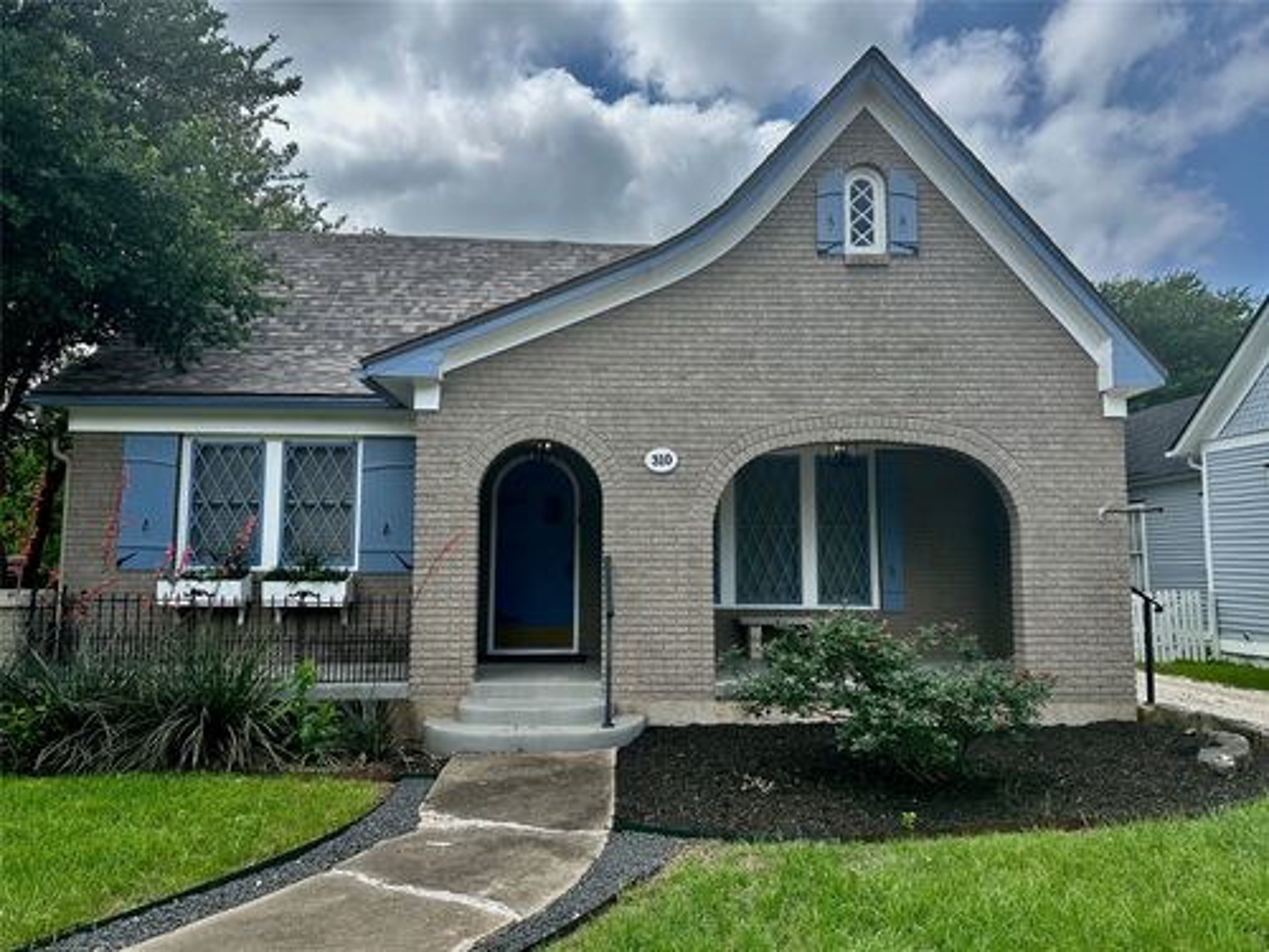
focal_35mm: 24
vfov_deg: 56.8
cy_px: 476
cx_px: 634
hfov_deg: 71.6
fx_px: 880
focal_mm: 6.86
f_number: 1.78
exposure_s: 1/1916
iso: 80
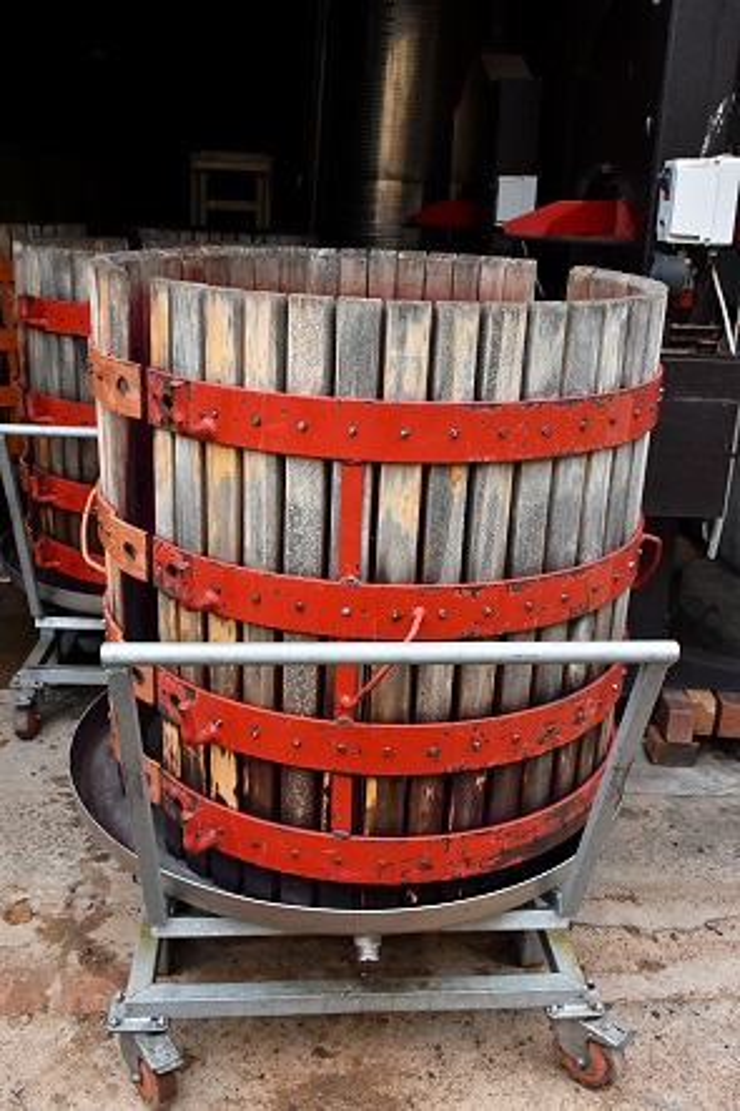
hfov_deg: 38.3
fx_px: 1064
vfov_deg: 55.1
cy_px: 556
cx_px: 370
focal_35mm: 34
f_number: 11
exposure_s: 1/400
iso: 900
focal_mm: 23
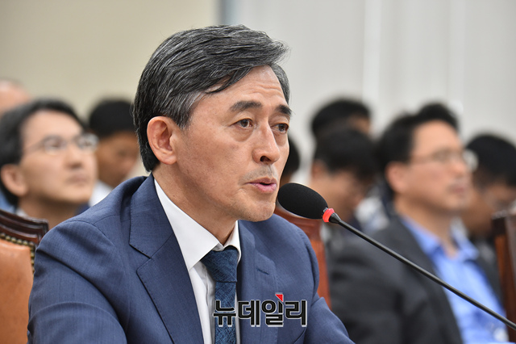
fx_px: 2650
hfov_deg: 11.1
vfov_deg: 7.4
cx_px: 258
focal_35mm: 185
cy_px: 172
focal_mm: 185
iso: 2500
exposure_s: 1/250
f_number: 5.6
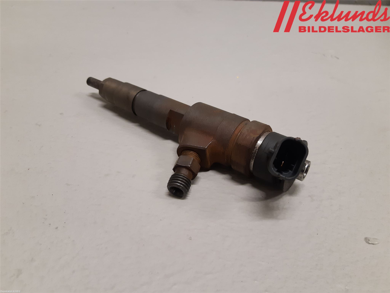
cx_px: 195
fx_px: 293
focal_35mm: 26
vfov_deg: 53.1
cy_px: 146
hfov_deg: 67.3
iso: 160
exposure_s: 1/50
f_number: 1.7
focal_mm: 3.93
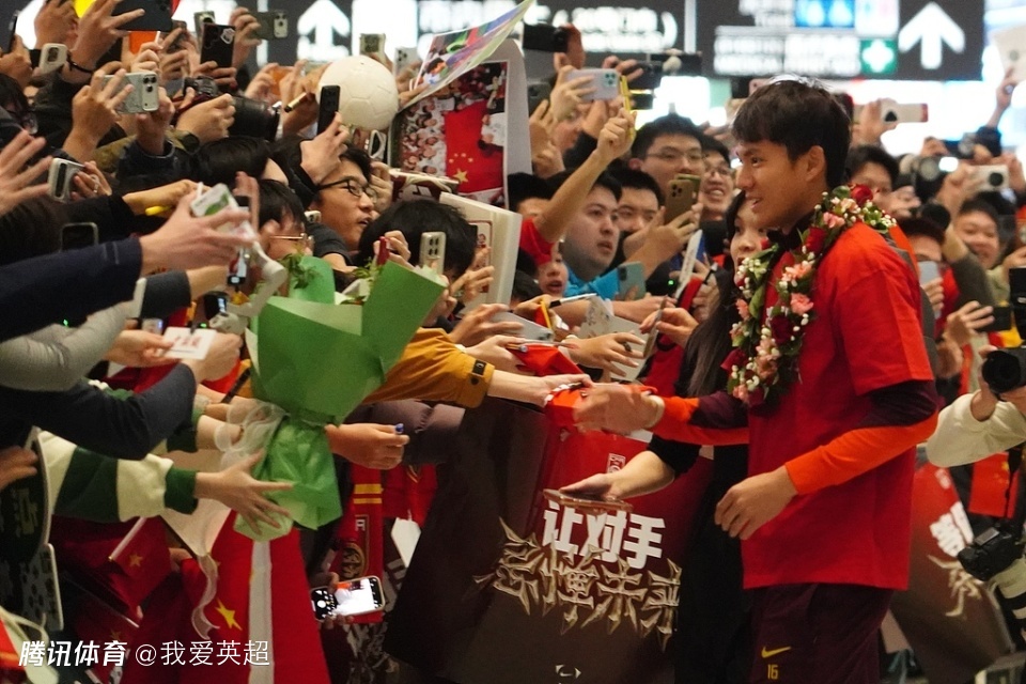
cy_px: 342
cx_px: 513
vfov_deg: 5.8
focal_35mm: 237
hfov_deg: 8.7
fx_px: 6754
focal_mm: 237
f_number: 6.3
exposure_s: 1/125
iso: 12800
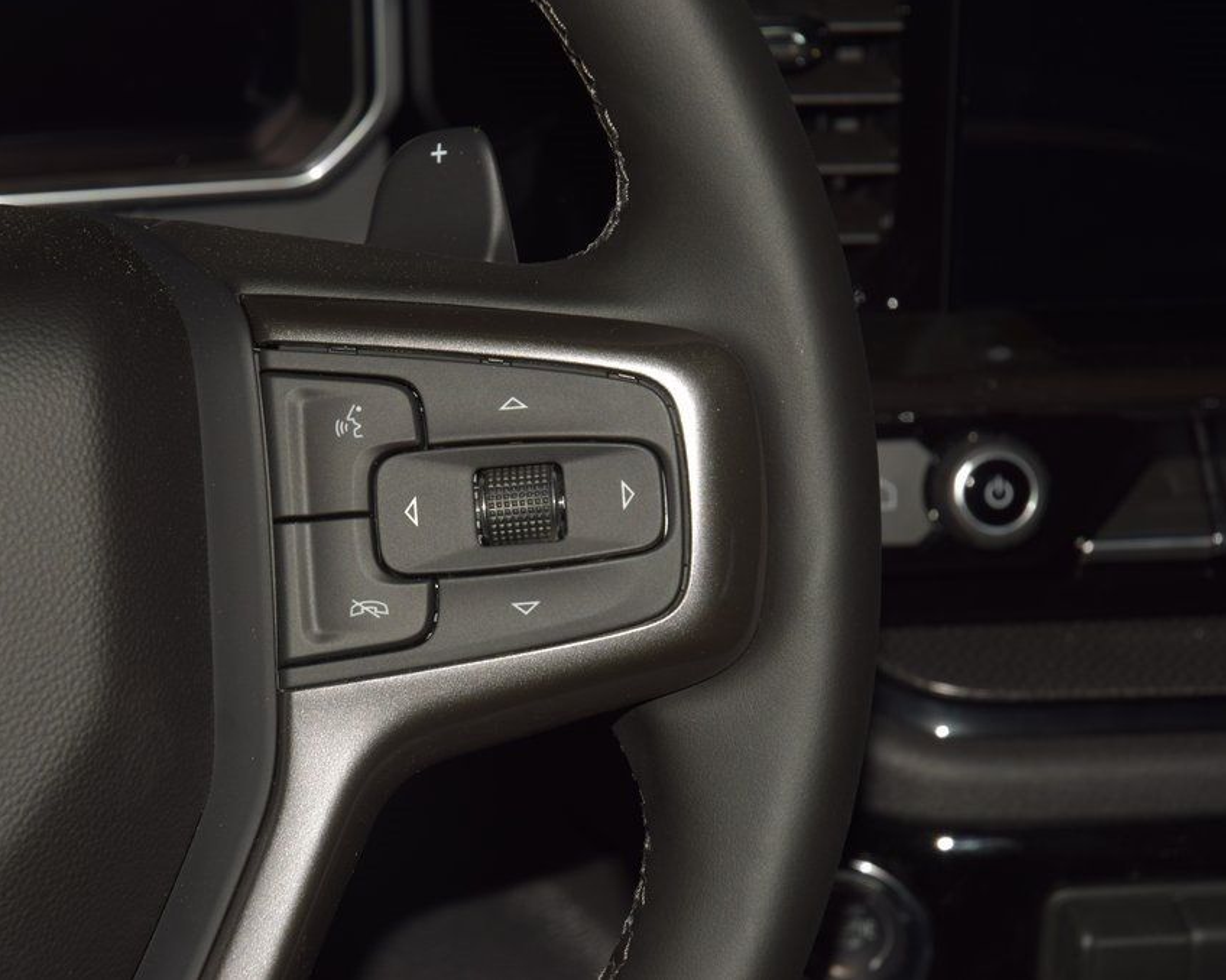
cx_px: 505
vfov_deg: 13.0
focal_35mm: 119
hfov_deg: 16.2
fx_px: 4317
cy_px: 488
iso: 100
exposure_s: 1/125
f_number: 8
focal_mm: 70
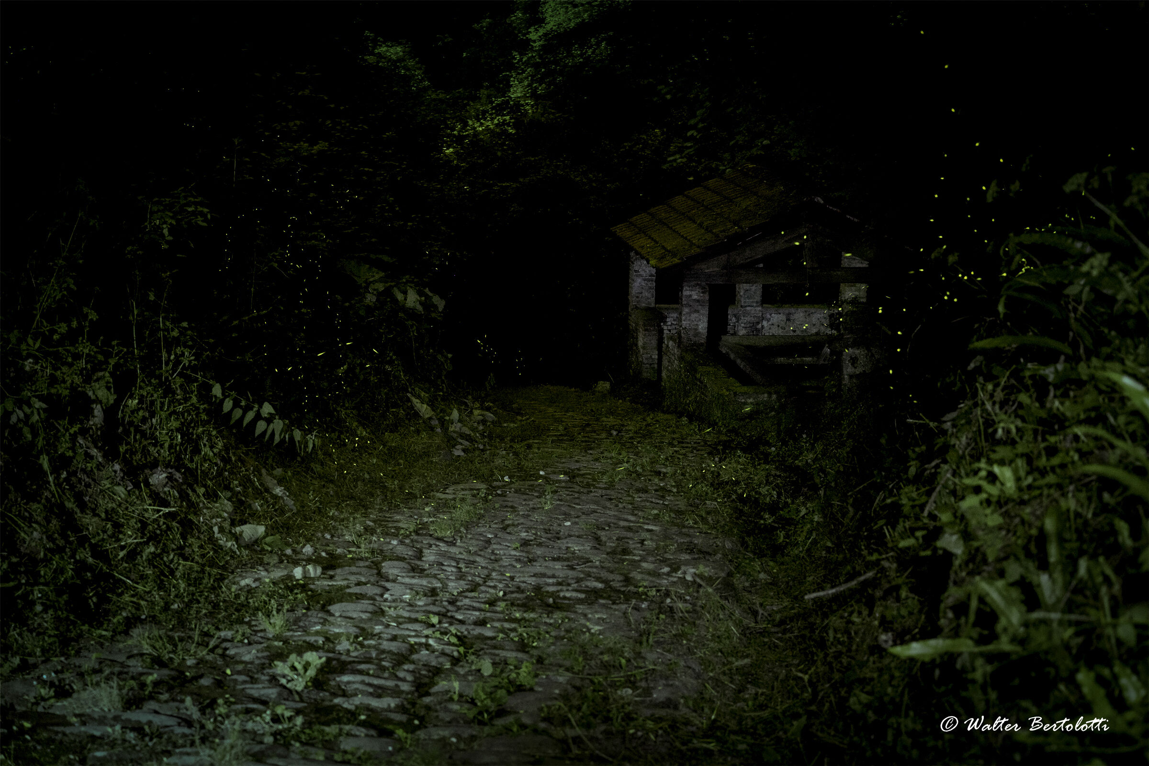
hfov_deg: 38.2
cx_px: 574
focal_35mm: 52
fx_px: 1660
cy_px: 383
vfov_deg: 26.0
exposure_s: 15
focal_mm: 52
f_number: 4
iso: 4000
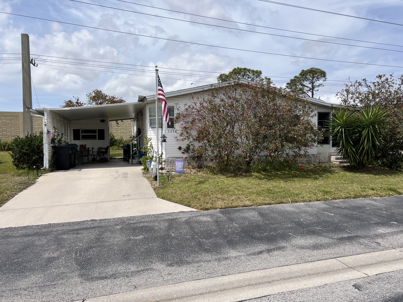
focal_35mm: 26
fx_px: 303
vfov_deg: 53.1
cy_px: 151
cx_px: 202
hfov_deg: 67.3
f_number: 1.5
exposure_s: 1/6579
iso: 50
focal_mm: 5.7
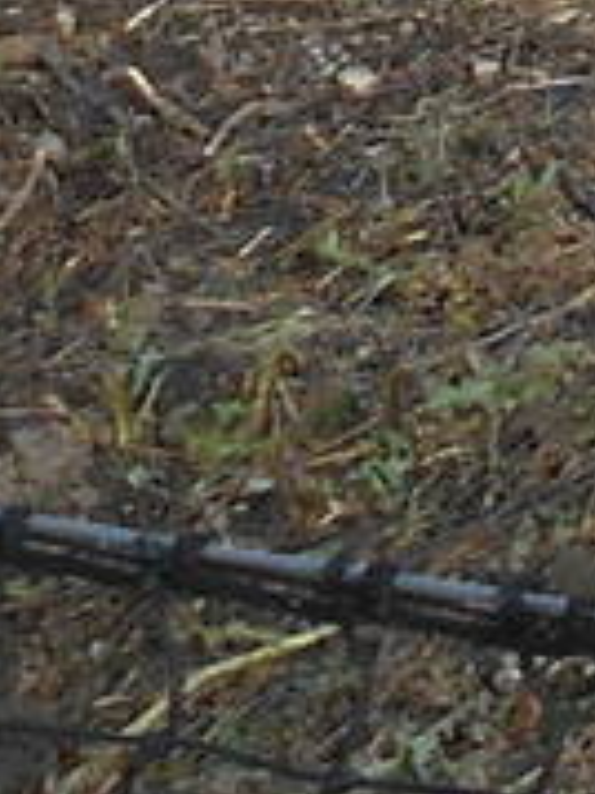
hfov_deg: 5.7
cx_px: 2118
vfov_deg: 7.9
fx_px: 5323
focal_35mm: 232
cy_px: -1082
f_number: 3.2
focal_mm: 4.6
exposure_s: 1/320
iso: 80
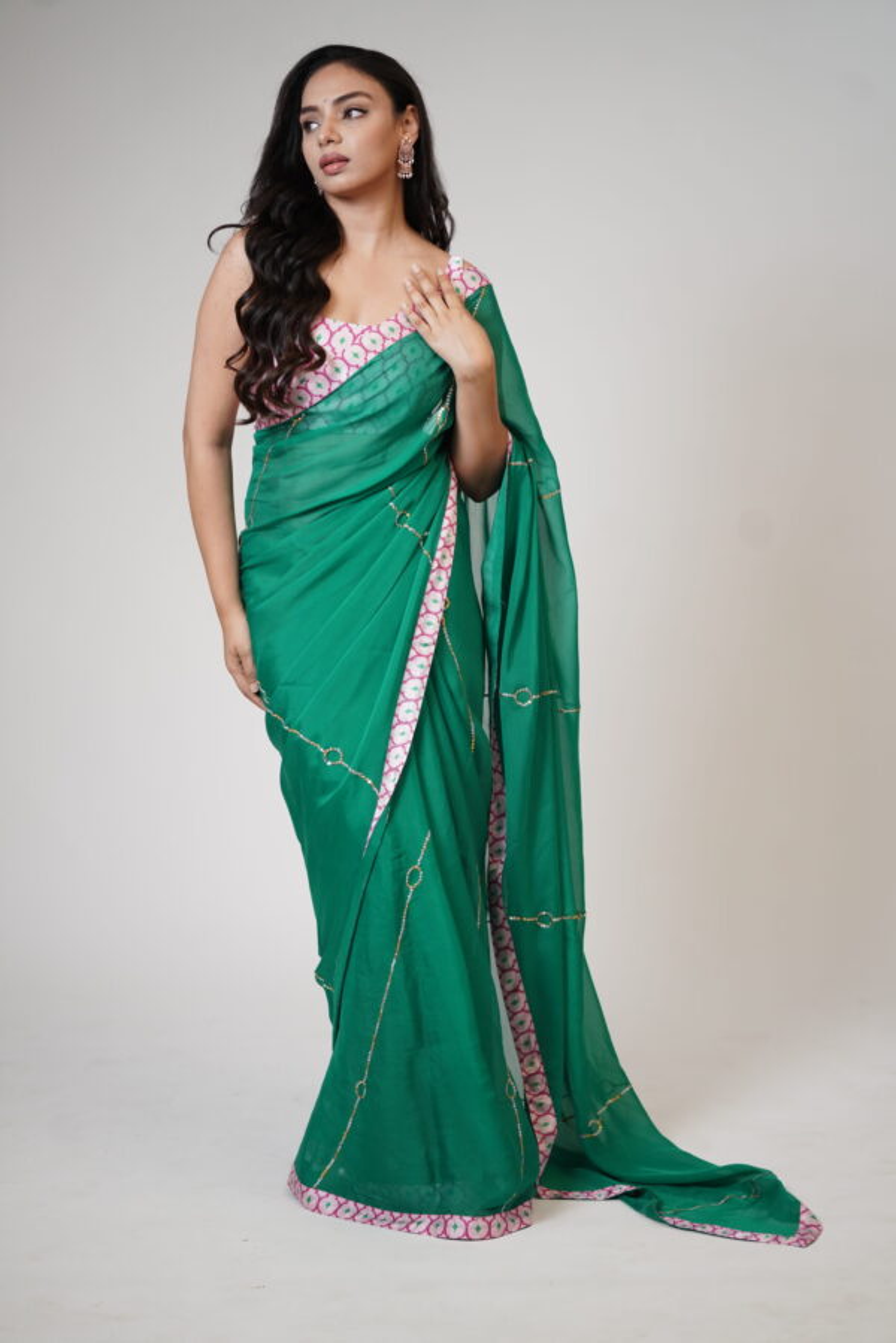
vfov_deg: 28.8
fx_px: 2613
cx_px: 448
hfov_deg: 19.5
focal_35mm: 70
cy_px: 672
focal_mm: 70
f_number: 2.8
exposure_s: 1/320
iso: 320
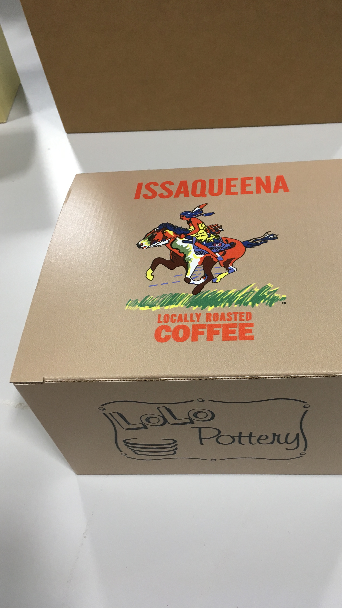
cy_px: 307
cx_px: 213
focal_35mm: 32
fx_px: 516
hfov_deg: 36.5
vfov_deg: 61.0
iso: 64
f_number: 2.2
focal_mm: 4.15
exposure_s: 1/30
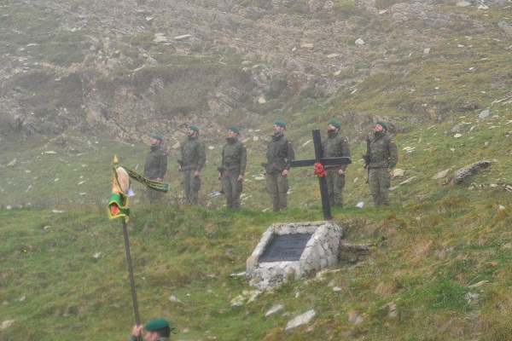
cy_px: 170
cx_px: 256
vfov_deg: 18.2
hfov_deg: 27.0
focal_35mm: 75
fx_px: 1067
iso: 400
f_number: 10
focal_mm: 50
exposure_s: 1/250
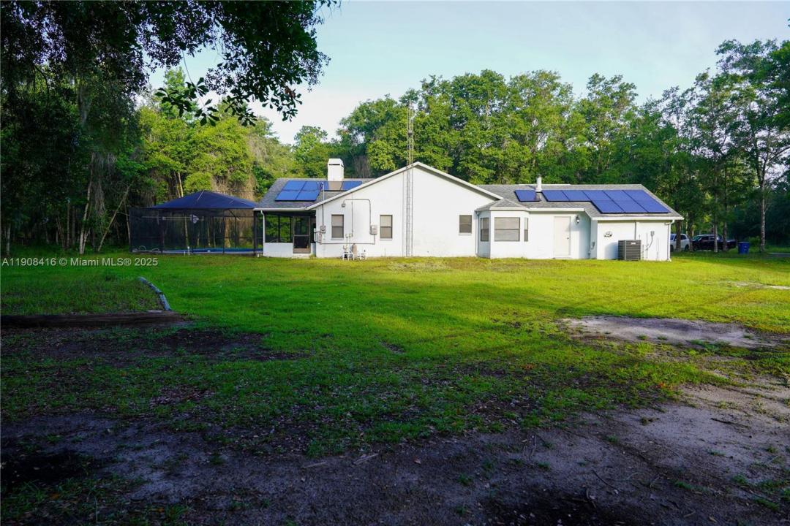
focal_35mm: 24
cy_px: 263
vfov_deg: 53.1
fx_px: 527
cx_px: 395
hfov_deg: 73.7
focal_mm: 24
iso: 100
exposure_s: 1/80
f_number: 5
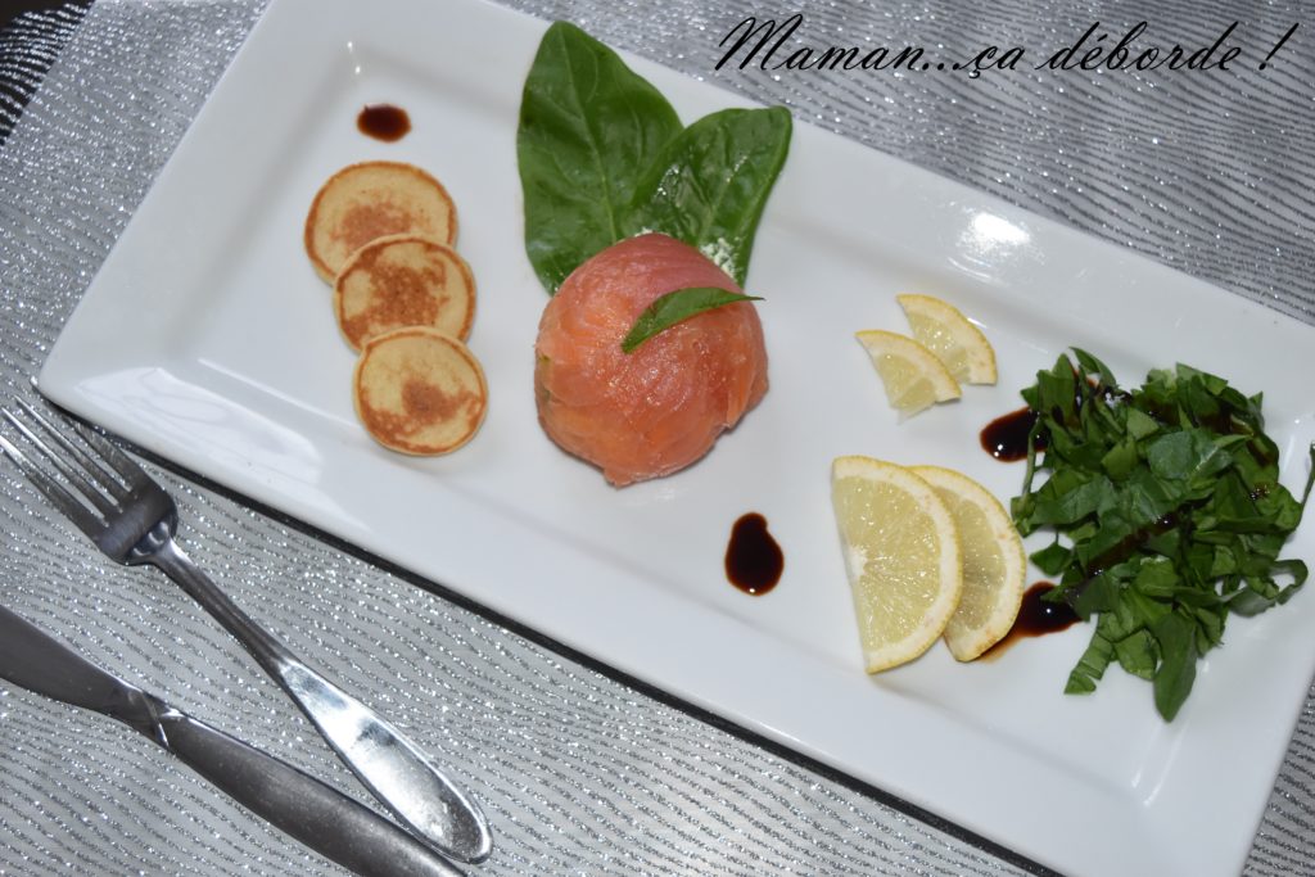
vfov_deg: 29.9
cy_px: 438
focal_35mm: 45
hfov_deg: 43.6
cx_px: 658
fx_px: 1644
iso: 800
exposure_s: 1/100
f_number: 5
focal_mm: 30
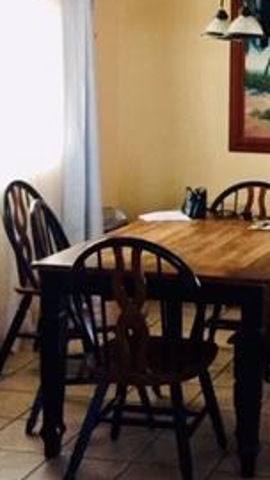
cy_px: 201
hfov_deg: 15.5
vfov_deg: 28.2
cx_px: 329
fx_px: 954
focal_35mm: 75
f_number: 2.2
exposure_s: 1/30
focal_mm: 4.15
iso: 320
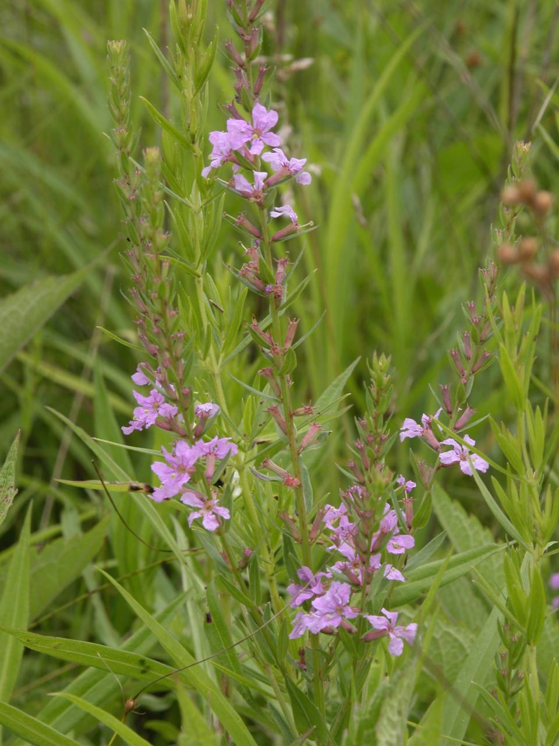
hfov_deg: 8.4
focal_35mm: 176
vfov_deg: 11.2
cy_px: 373
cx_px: 280
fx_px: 3790
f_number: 8
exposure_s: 1/186
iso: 100
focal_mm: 44.7
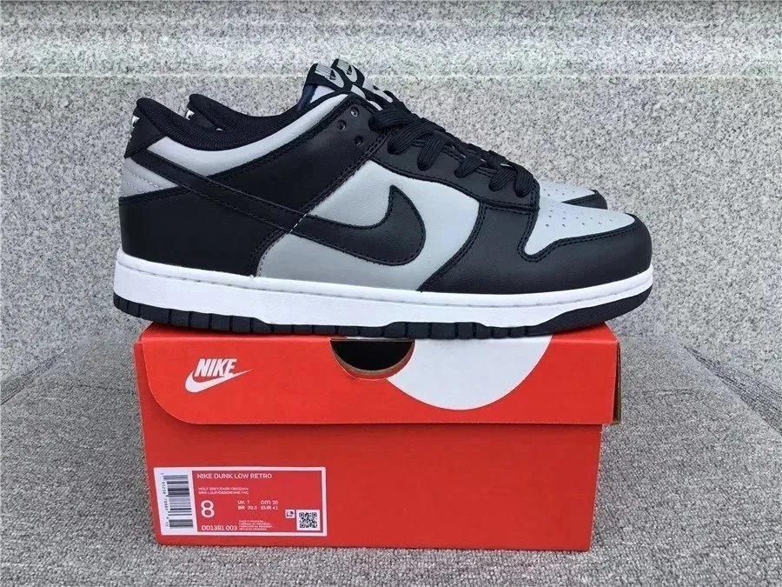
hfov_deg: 58.4
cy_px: 294
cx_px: 391
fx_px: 700
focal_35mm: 31
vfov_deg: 45.4
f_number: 2.4
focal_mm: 3.3
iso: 25
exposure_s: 1/473
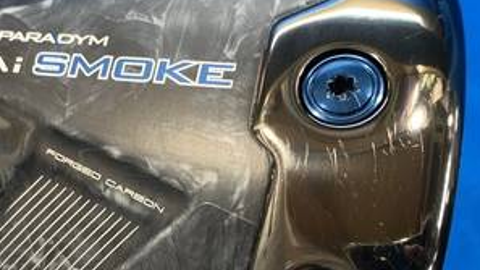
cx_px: 179
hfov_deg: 34.2
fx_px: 776
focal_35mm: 61
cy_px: 194
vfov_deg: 19.6
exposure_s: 1/60
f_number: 1.8
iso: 125
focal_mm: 4.25
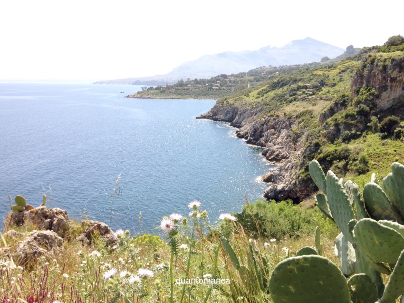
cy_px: 152
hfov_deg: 55.4
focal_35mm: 33
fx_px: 385
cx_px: 202
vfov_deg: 42.9
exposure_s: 1/742
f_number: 2.4
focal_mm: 4.12
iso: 50
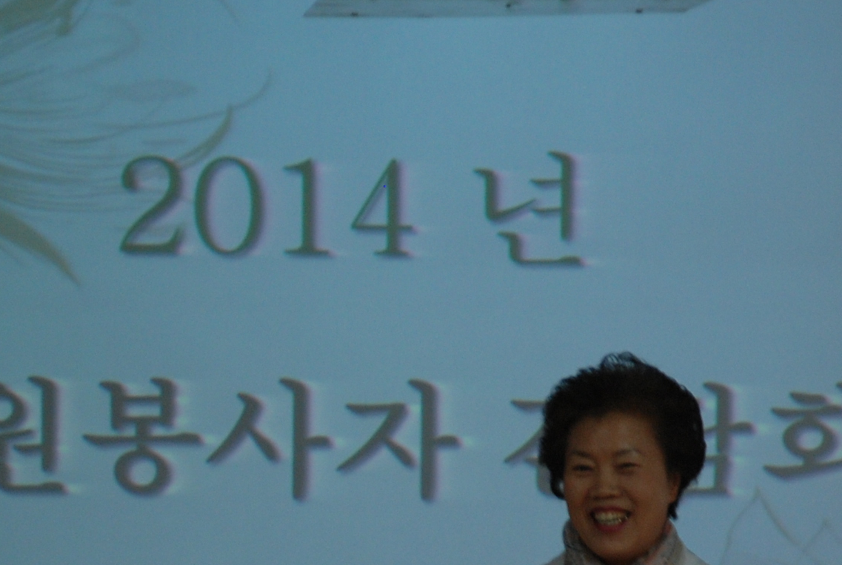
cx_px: 439
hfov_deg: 5.1
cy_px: 585
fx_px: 9404
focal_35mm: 401
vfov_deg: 3.4
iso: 400
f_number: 5.6
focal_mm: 105
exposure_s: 1/50
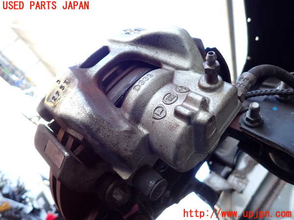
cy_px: 110
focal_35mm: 25
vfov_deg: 54.9
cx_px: 147
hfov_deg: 69.4
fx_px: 212
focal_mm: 4.5
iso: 200
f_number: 2
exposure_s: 1/125
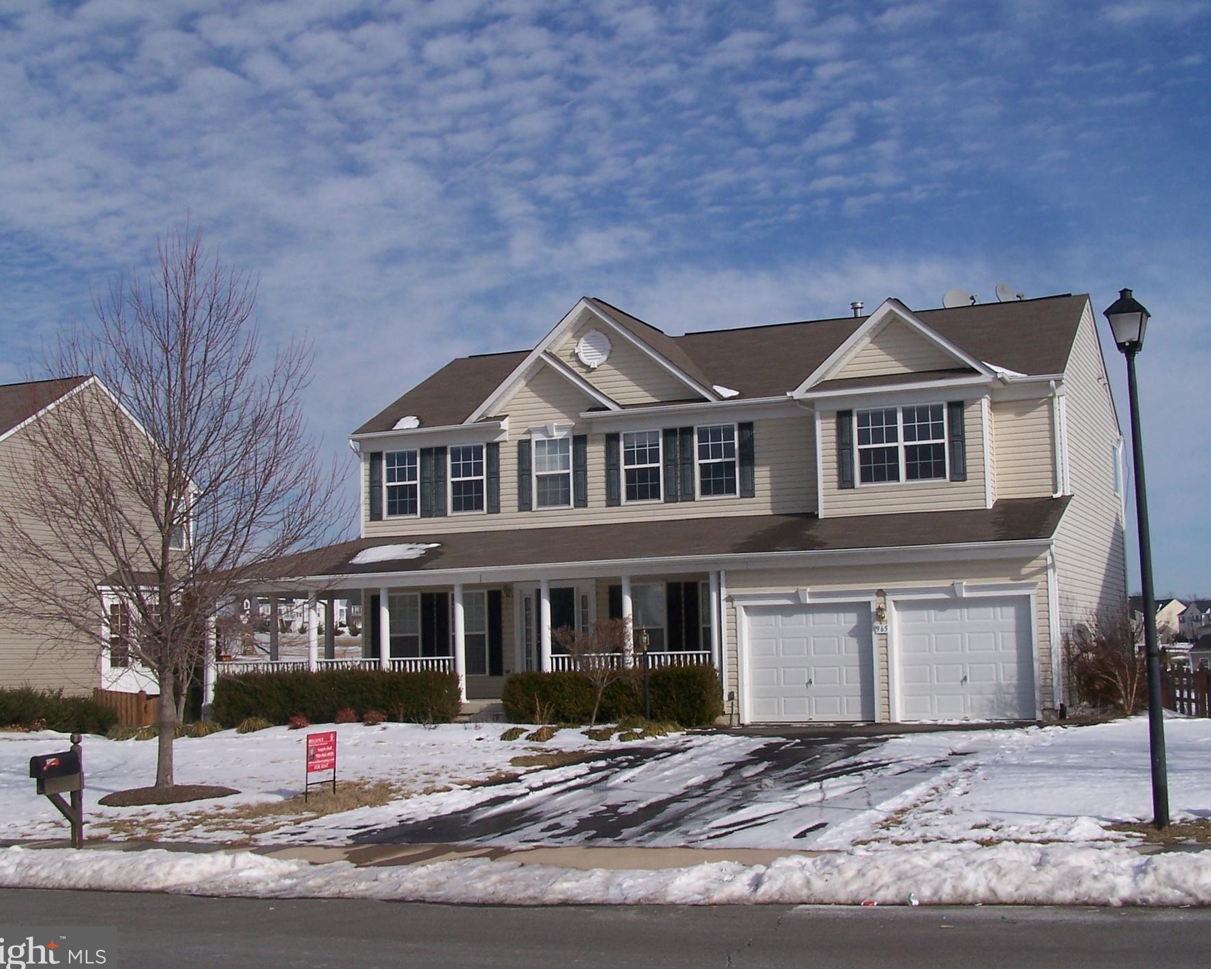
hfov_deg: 41.1
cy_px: 458
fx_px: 1613
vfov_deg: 33.4
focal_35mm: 45
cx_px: 645
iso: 80
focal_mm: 6.7
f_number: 5.6
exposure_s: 1/800
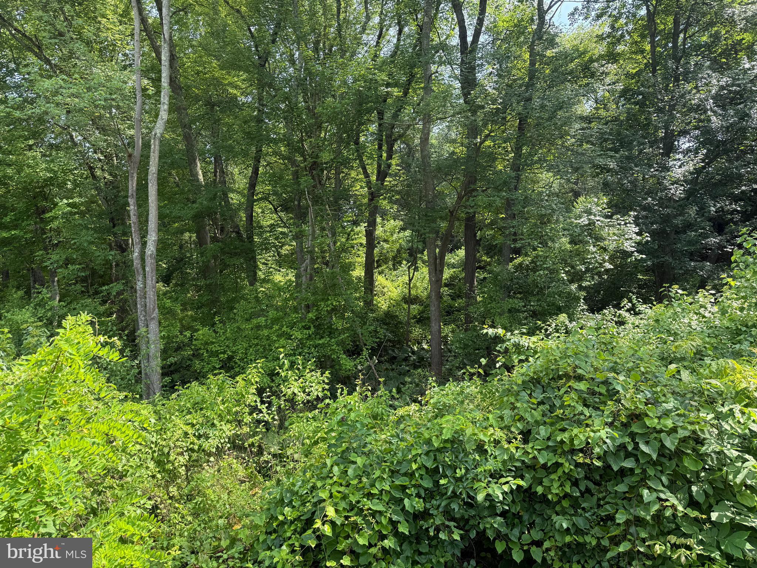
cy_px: 284
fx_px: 525
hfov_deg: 71.6
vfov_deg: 56.8
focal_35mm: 24
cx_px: 378
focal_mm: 6.76
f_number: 1.78
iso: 80
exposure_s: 1/559
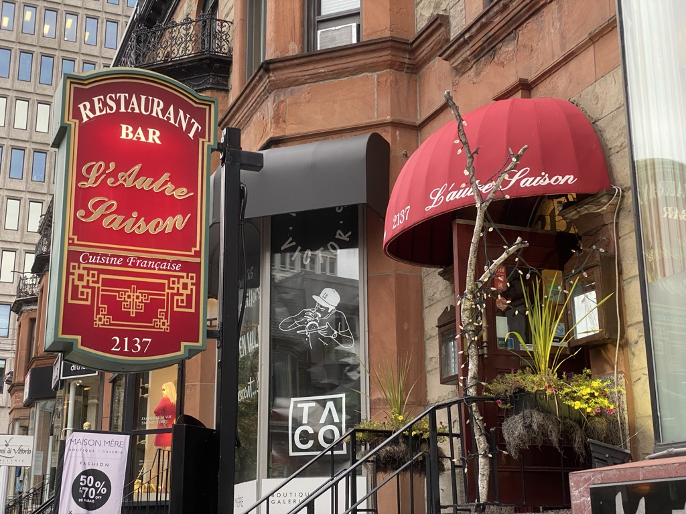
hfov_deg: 36.8
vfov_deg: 28.0
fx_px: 1031
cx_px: 343
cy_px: 257
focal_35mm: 52
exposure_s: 1/121
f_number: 2
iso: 100
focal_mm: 6
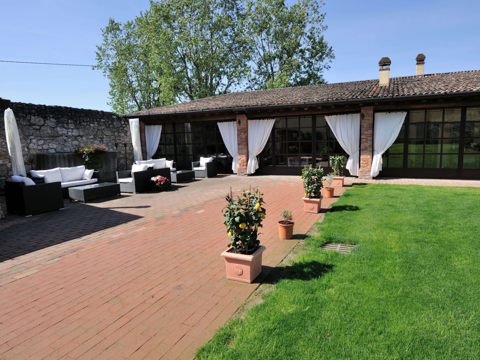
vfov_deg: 66.0
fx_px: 277
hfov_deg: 81.3
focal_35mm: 20
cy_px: 181
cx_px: 273
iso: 200
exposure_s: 1/250
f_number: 10
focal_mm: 17
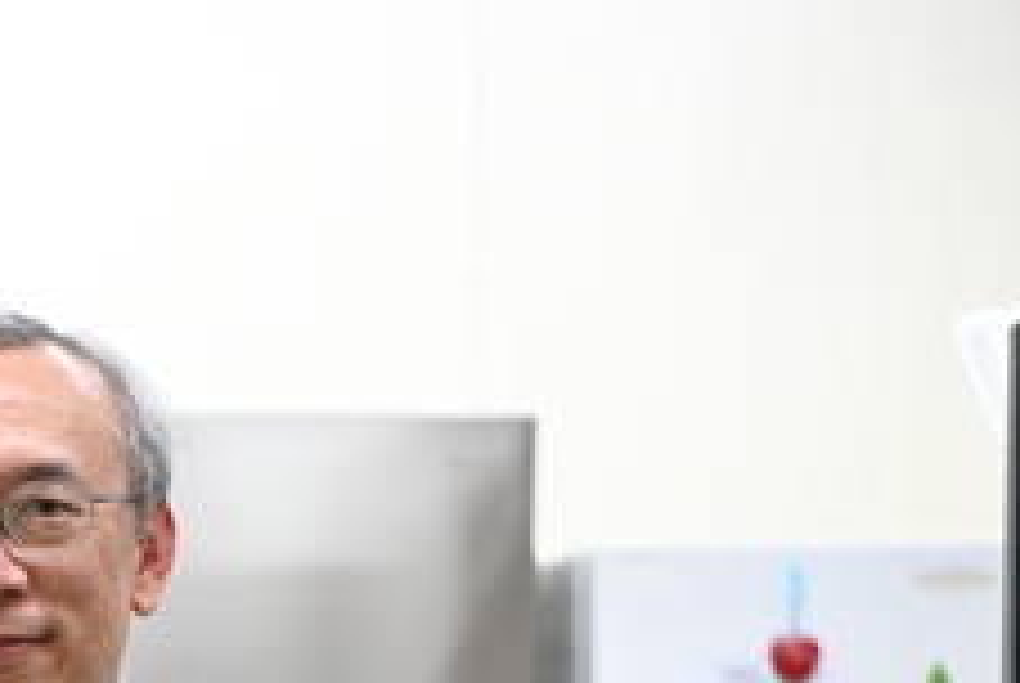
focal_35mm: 185
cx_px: -476
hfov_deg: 10.7
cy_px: 1162
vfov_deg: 7.3
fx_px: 5242
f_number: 1.8
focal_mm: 35
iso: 640
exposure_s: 1/320
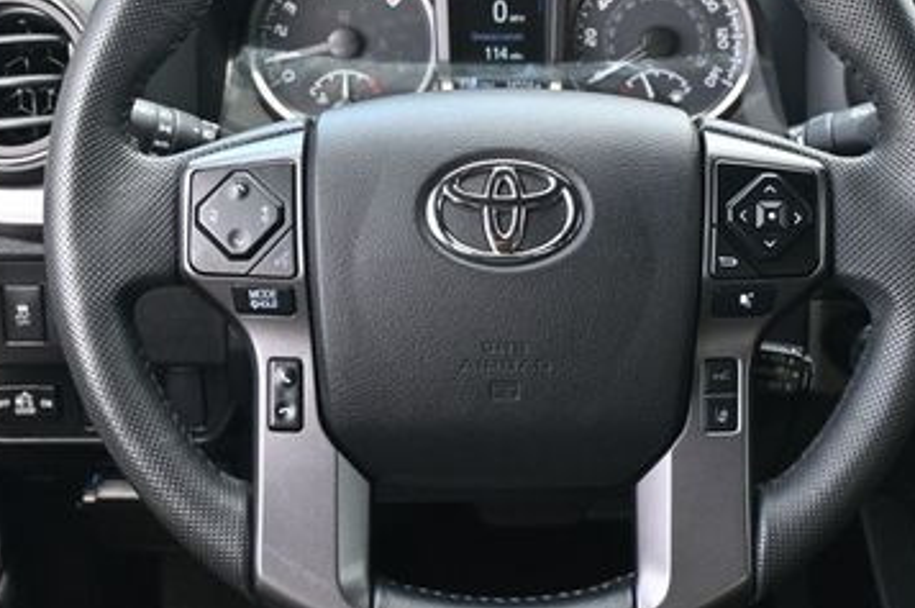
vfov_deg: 21.8
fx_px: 1571
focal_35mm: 62
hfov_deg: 32.5
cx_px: 495
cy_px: 228
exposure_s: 1/125
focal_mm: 23
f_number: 4.2
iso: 560
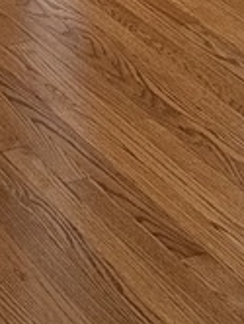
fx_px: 1462
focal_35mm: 156
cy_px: -701
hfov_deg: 8.8
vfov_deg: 9.4
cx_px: -291
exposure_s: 1/60
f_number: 1.78
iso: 250
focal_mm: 6.86
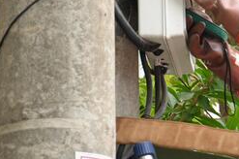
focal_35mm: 307
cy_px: 46
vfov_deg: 4.5
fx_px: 2033
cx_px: 352
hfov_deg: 6.6
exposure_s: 1/160
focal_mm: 63
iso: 250
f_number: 5.6
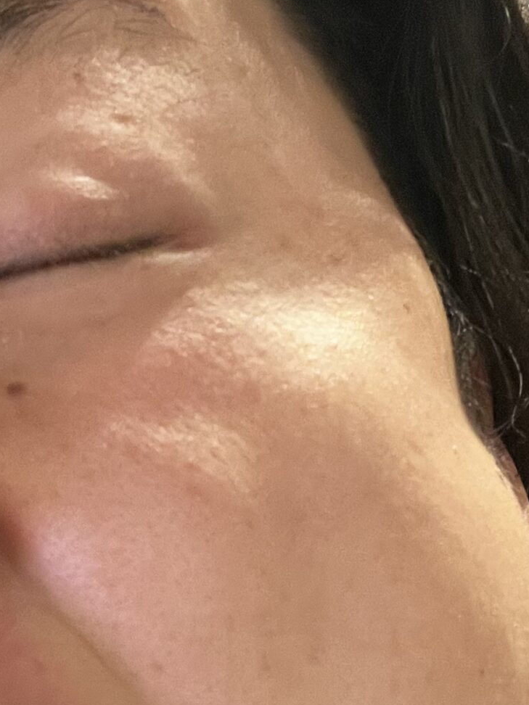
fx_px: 1610
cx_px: 31
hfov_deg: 18.3
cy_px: 645
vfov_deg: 24.0
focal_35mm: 79
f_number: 2.2
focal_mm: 2.71
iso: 400
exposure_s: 1/30
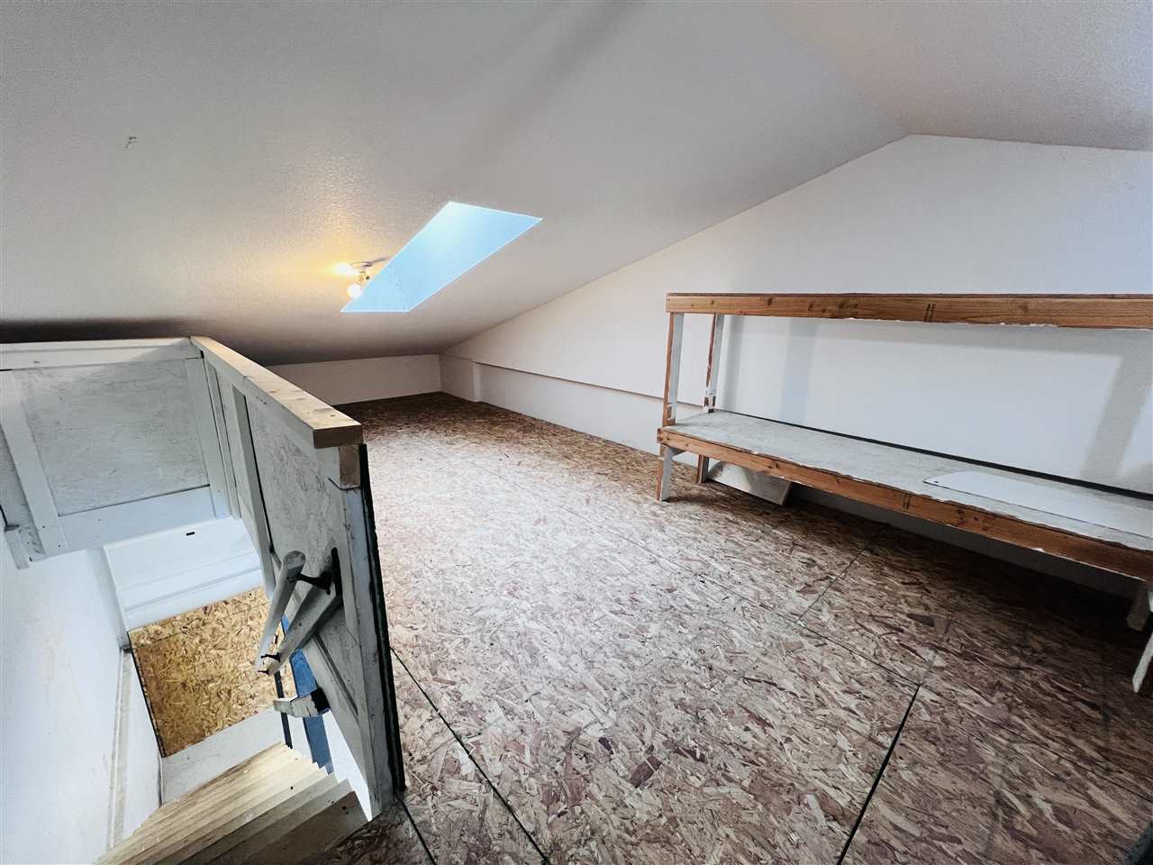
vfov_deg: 89.9
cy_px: 432
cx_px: 576
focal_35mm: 13
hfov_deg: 106.2
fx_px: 433
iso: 250
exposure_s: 1/60
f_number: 1.8
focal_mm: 1.57
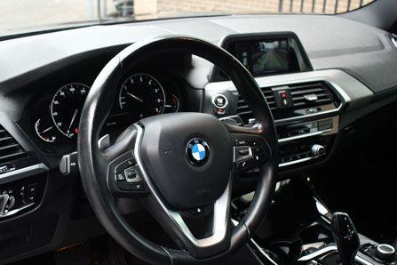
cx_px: 185
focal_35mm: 43
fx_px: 474
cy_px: 178
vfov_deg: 30.9
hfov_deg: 45.4
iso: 800
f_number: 3.5
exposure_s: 1/160
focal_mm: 20
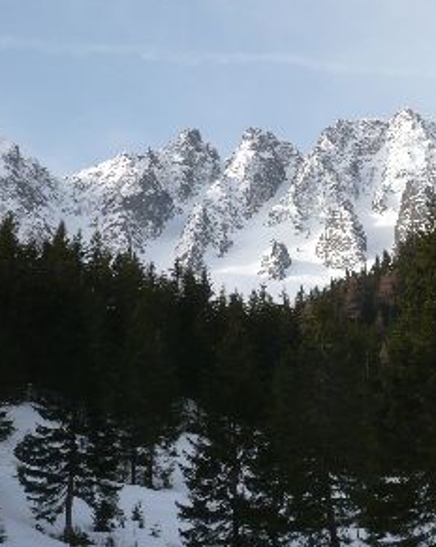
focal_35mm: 84
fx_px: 1358
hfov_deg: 18.1
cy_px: 298
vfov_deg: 22.8
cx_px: 336
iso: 100
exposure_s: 1/640
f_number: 3.4
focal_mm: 8.3
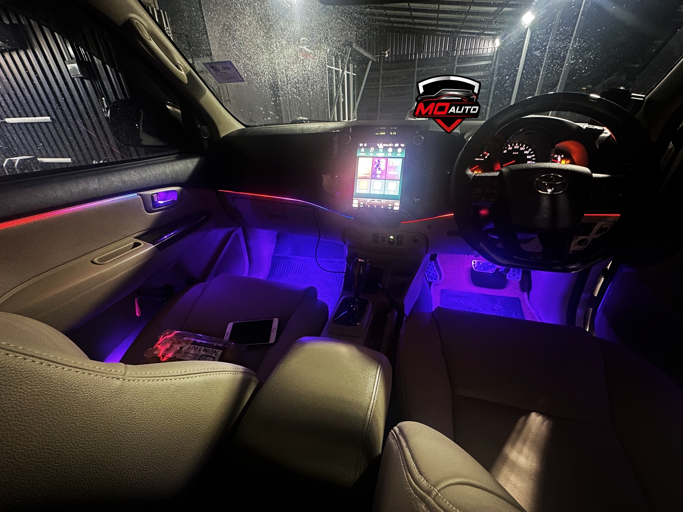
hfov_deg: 102.1
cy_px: 256
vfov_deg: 85.7
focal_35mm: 14
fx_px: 276
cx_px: 342
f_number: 2.2
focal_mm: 2.22
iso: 1000
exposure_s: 1/9
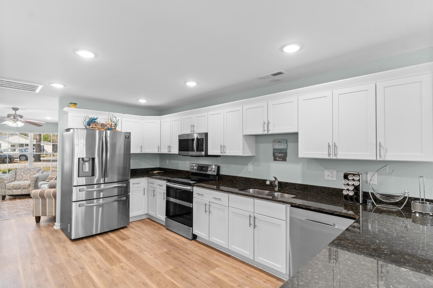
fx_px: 216
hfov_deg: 90.0
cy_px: 144
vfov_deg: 67.4
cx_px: 216
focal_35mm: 18
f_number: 4.8
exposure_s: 1/3
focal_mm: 12
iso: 100
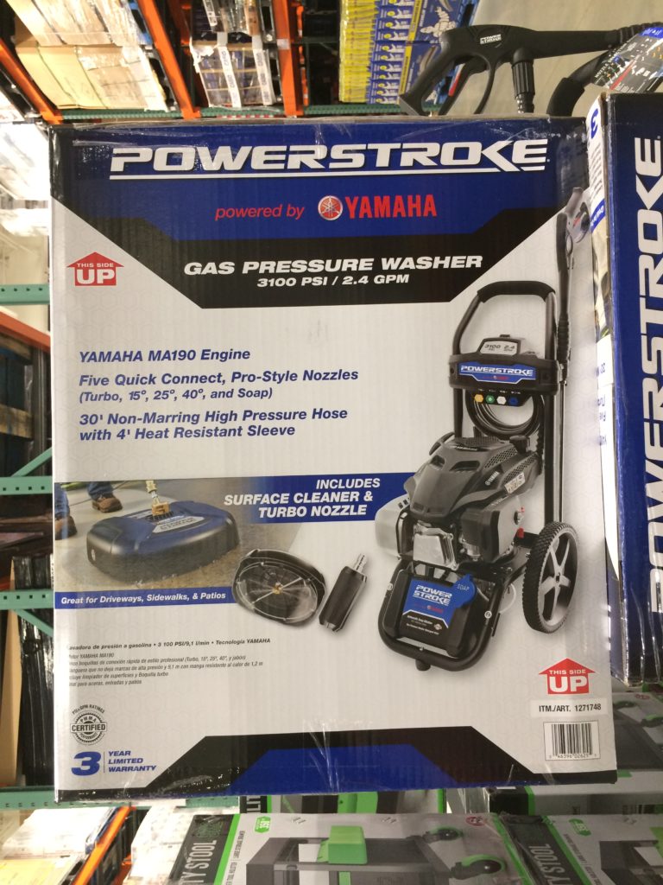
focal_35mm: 29
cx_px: 332
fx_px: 741
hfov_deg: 48.2
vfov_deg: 61.7
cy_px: 442
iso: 160
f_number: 2.2
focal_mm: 4.15
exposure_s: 1/33
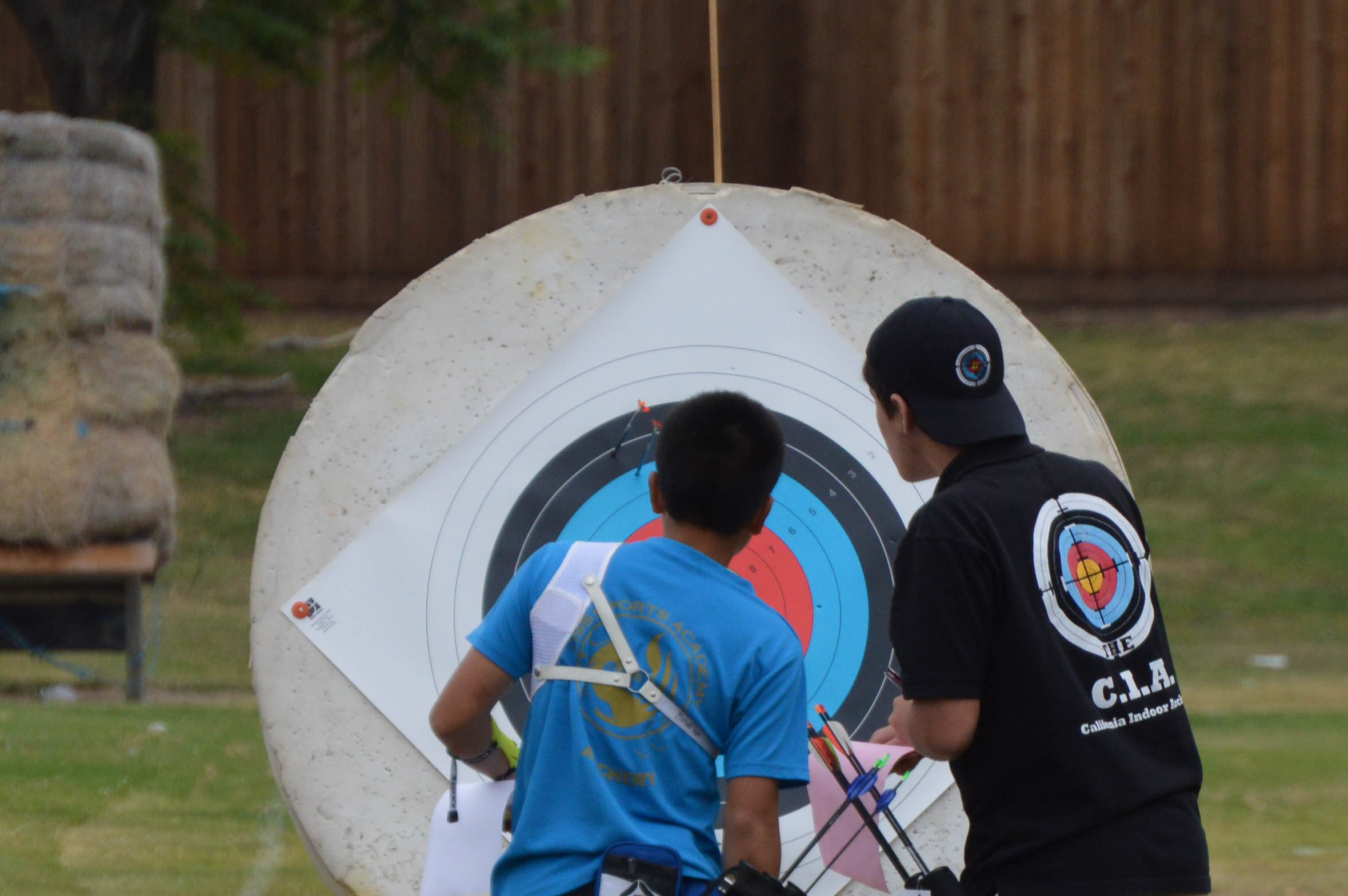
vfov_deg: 1.8
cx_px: 705
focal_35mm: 765
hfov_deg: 2.7
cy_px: 962
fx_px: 28622
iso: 400
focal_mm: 200
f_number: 5.6
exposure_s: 1/1250
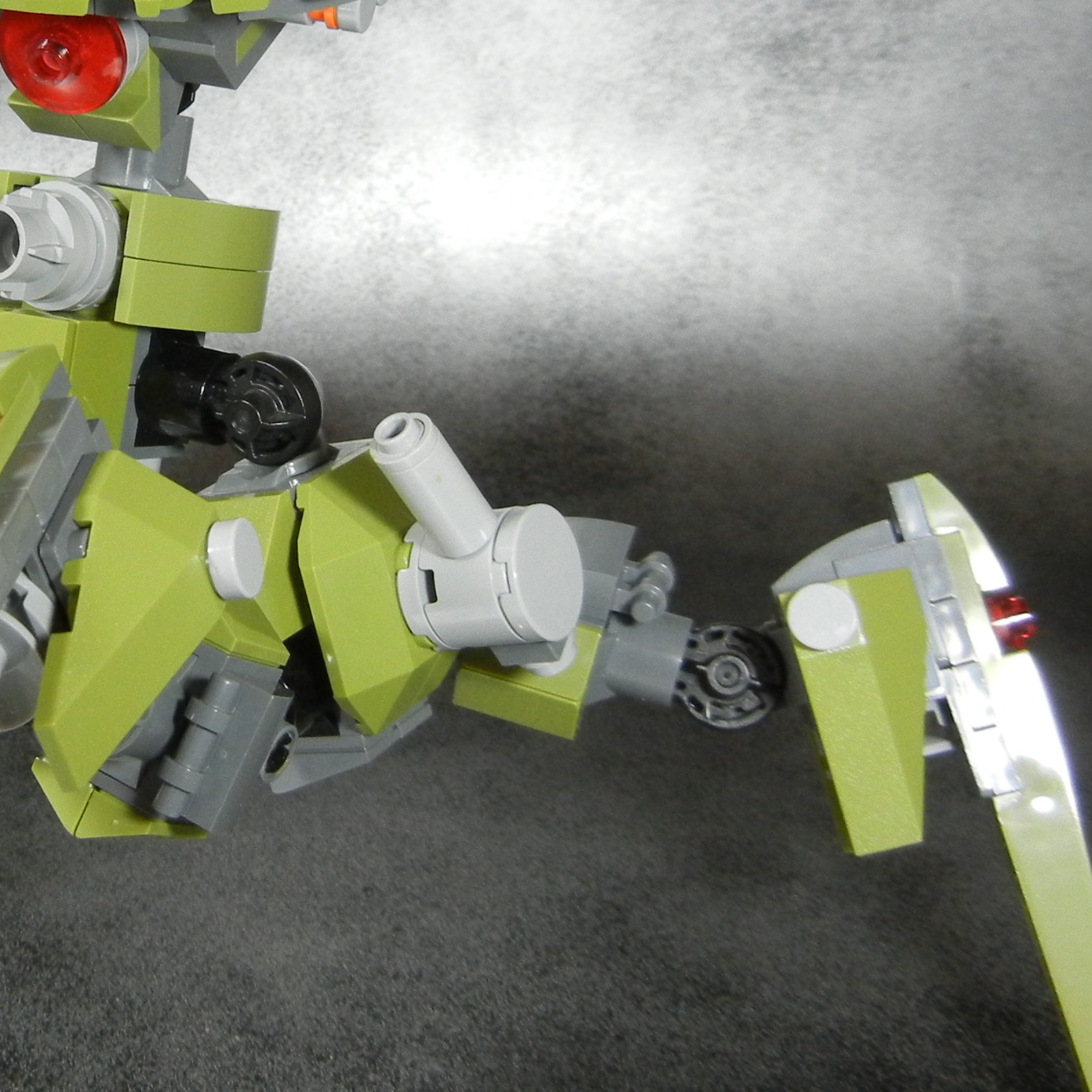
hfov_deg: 25.5
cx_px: 61
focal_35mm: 65
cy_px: 383
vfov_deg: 26.4
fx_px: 2320
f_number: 3.5
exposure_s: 1/56.5
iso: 400
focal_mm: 5.4
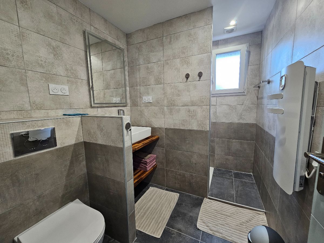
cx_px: 162
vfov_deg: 89.9
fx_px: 122
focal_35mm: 13
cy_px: 122
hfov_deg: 106.2
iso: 160
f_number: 2.2
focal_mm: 2.2
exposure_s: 1/50
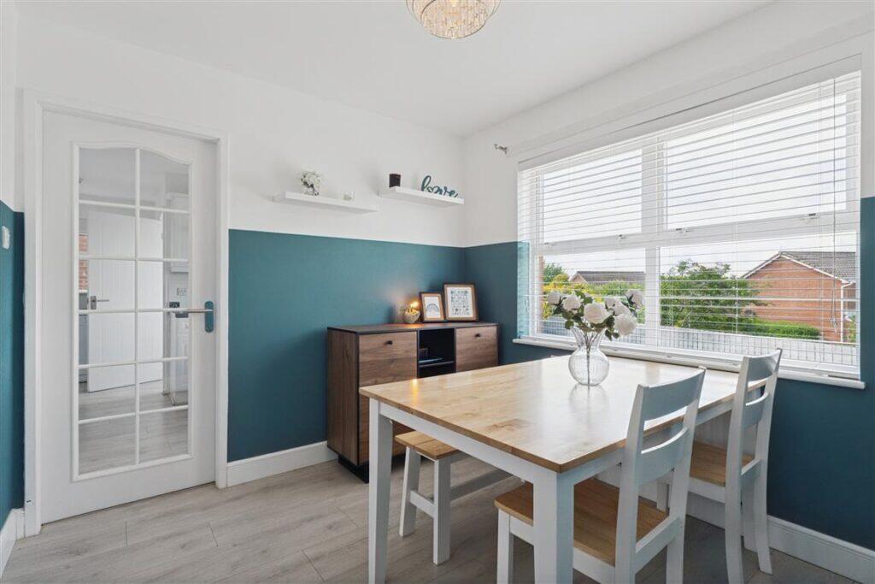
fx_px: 401
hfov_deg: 95.0
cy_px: 292
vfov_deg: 72.1
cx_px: 438
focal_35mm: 16
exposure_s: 1/60
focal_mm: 11
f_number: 9
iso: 250
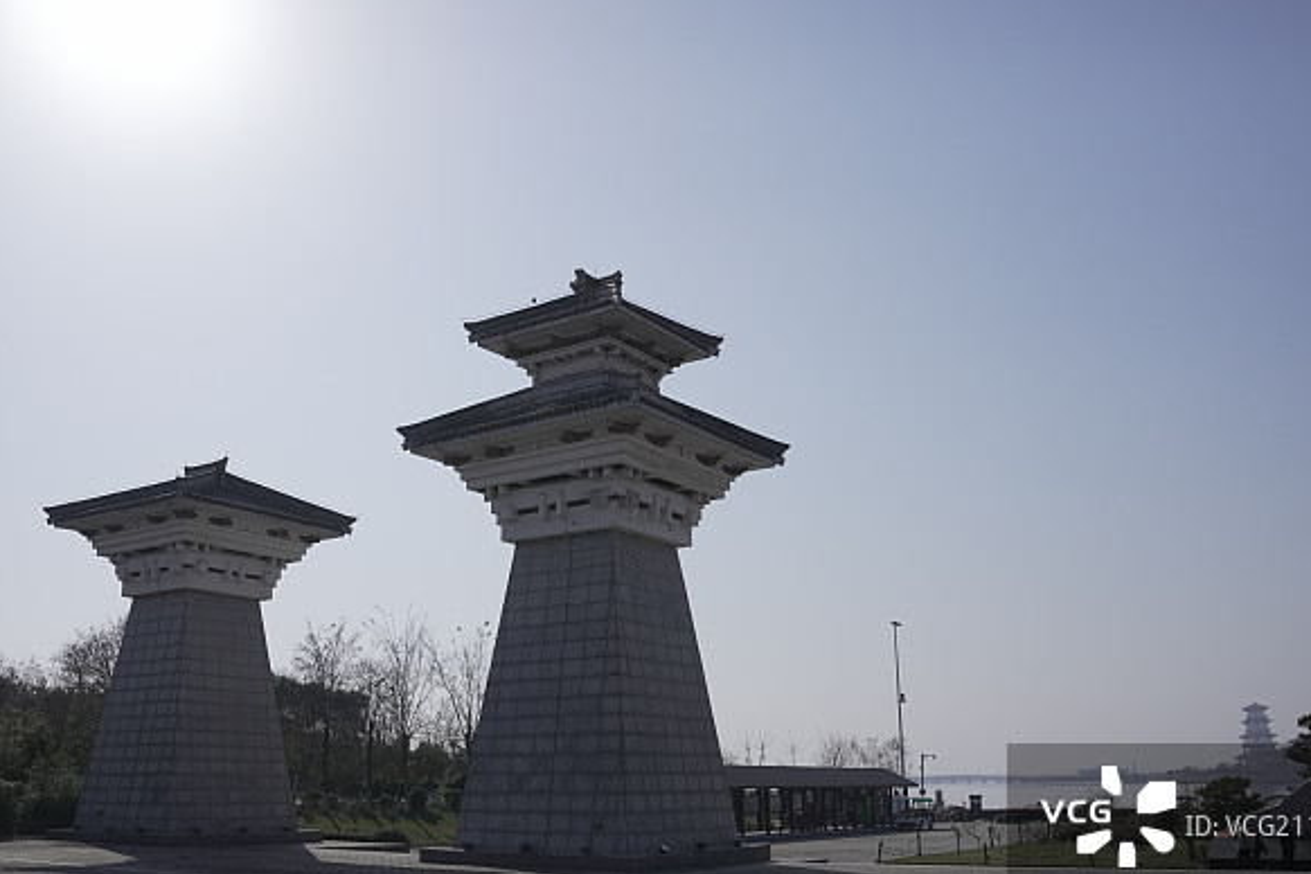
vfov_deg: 39.7
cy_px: 537
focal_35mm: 33
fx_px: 1202
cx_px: 608
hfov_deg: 57.2
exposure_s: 1/6400
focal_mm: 24
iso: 640
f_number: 6.3
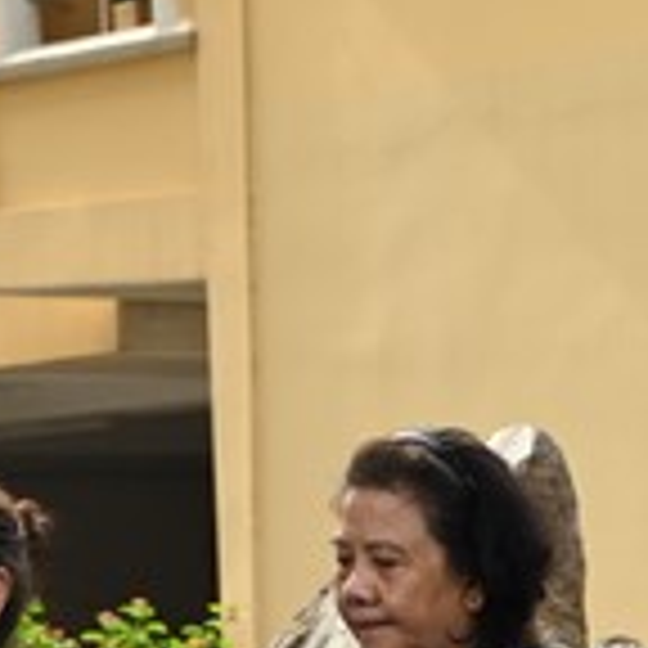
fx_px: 6100
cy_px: 927
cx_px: 832
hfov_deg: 6.0
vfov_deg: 6.0
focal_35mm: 288
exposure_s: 1/250
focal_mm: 75
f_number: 5.6
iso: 200
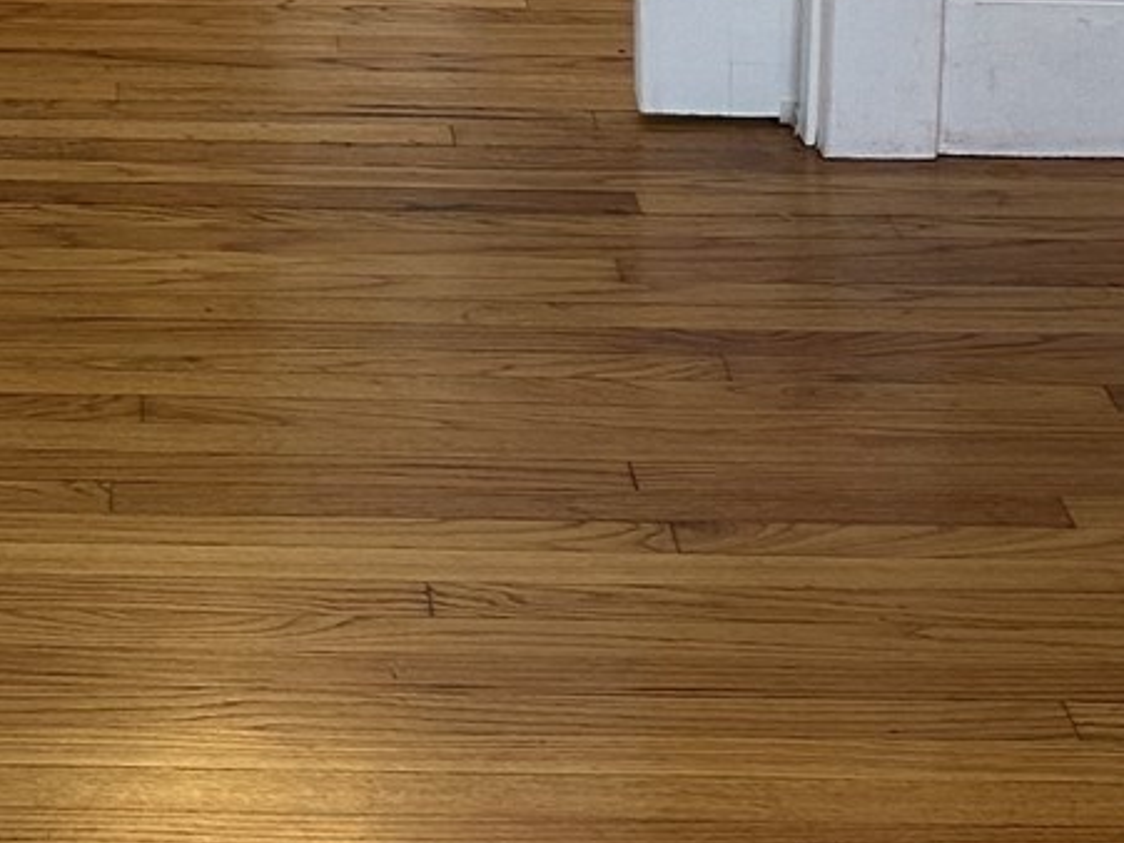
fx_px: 3538
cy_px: -995
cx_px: 77
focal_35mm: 109
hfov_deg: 17.7
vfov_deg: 11.7
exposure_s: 1/120
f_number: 1.78
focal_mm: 6.86
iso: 125
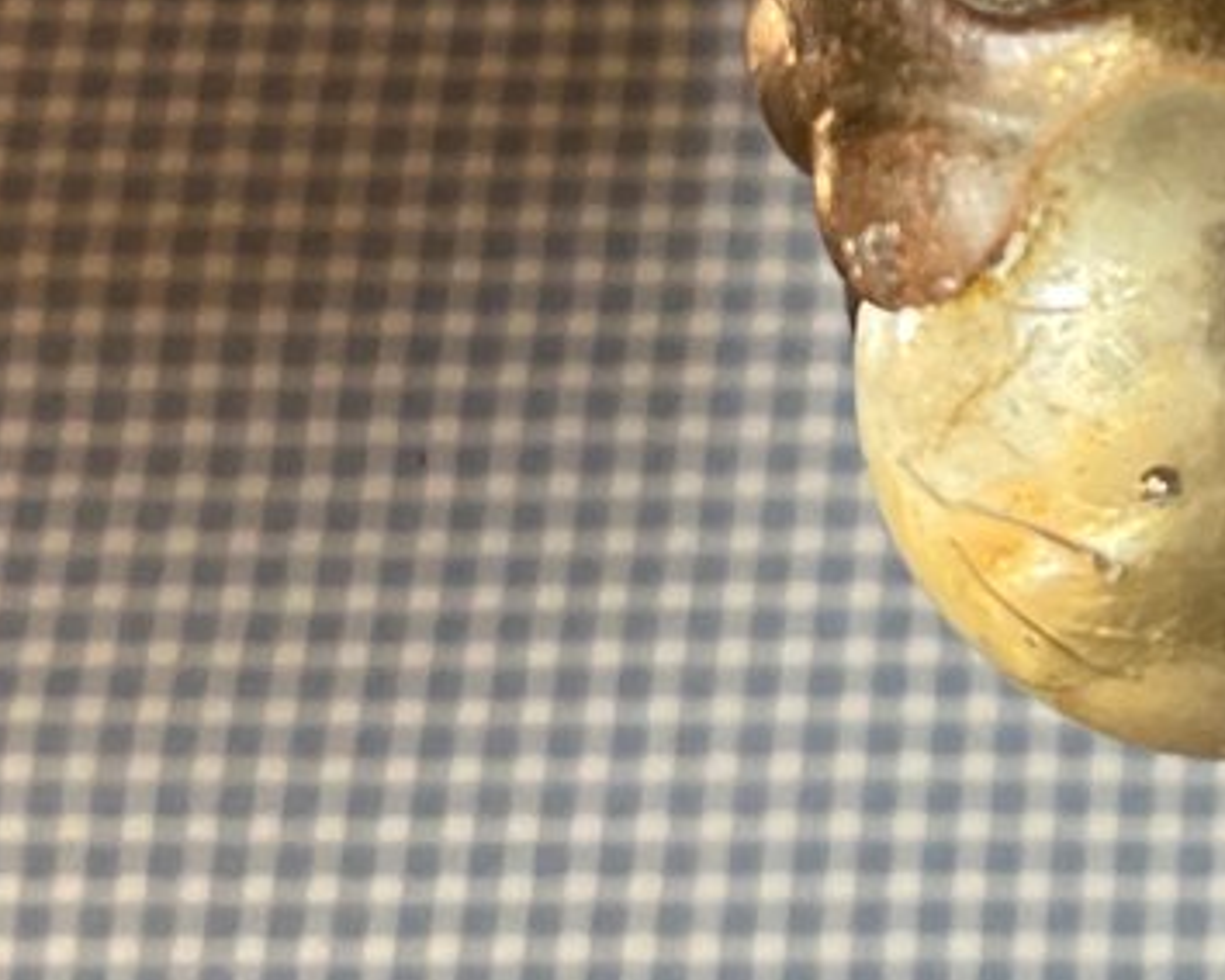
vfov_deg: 12.7
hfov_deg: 14.4
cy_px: 147
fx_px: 4386
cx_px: 2047
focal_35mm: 121
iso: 40
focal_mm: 3
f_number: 1.8
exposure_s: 1/60
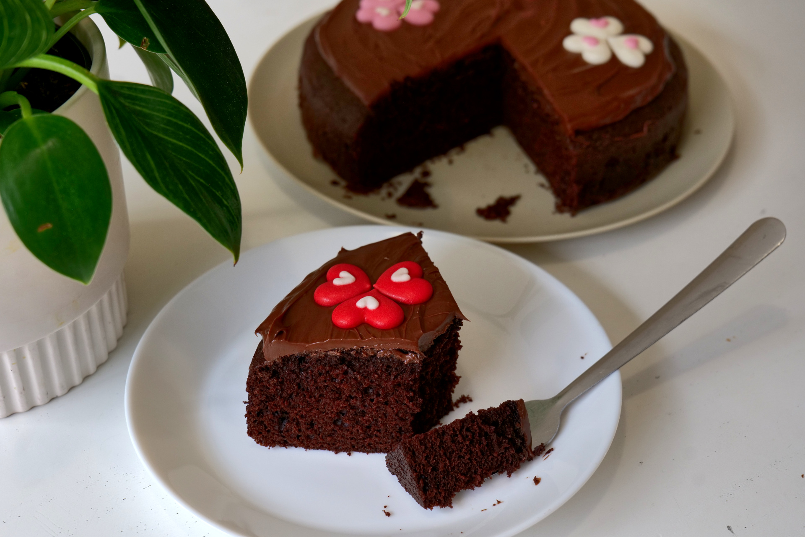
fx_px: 1342
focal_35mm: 60
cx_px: 402
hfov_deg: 33.4
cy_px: 268
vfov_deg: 22.6
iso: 1000
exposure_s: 1/80
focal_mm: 60
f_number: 7.1
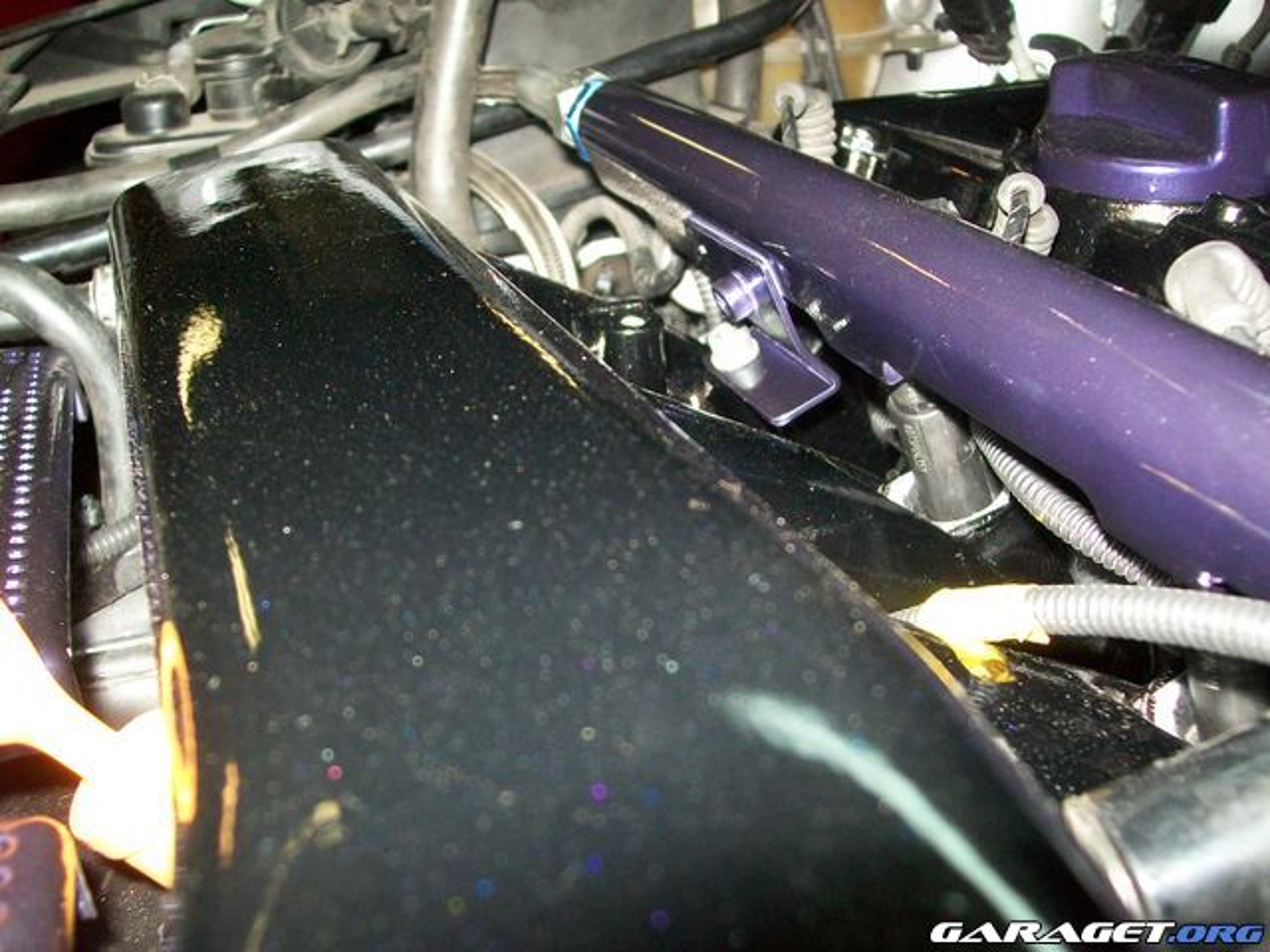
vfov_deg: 39.7
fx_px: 1321
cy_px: 476
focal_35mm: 36
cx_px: 635
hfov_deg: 51.4
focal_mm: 6
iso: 160
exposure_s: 1/60
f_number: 2.7
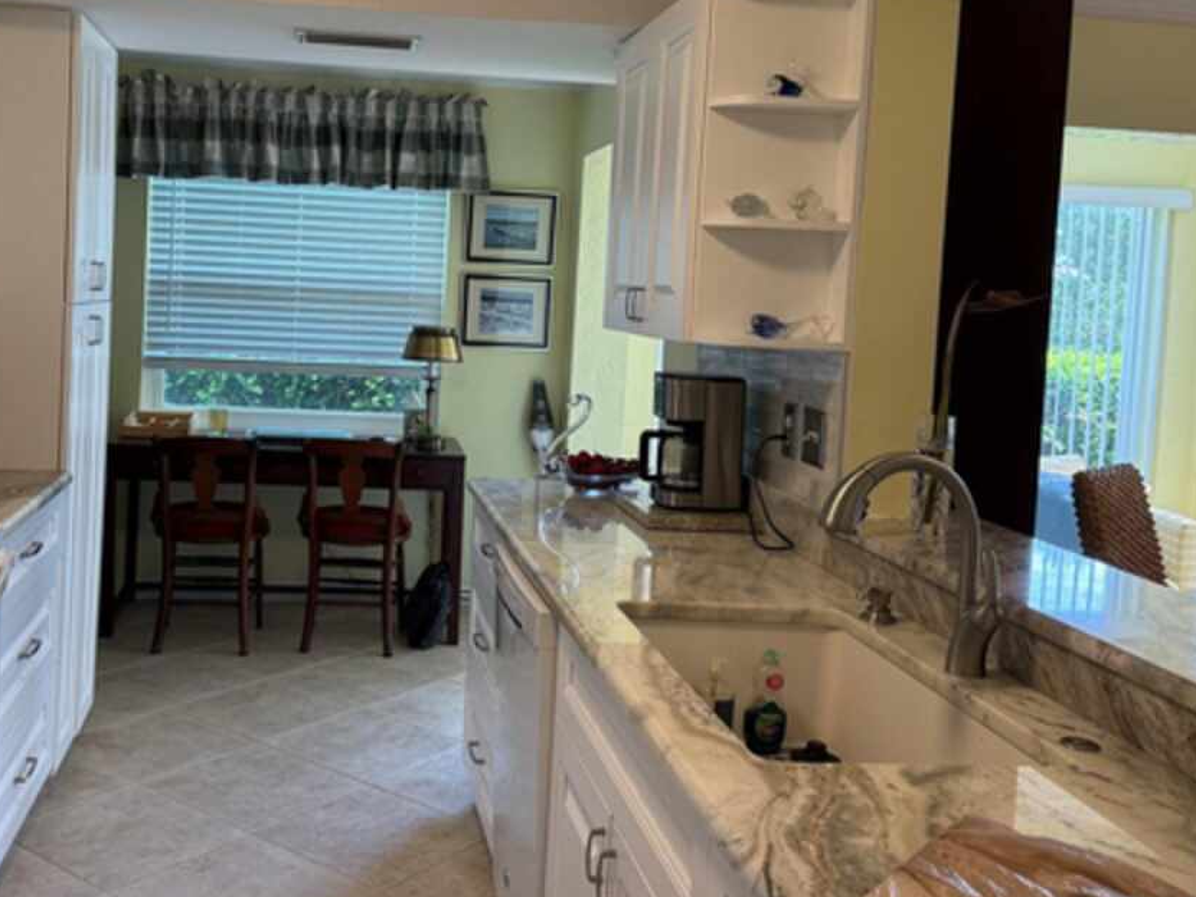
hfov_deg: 49.7
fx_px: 1279
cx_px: 464
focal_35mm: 37
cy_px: 334
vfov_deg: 38.4
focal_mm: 6.76
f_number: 1.78
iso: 125
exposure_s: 1/120
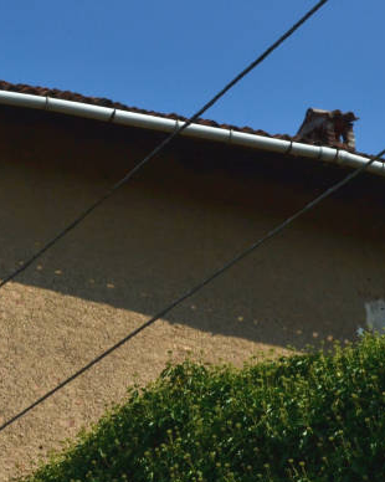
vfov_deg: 16.1
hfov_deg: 12.9
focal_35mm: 119
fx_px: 1696
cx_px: 65
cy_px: 334
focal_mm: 32
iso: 100
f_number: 11
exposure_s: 1/500
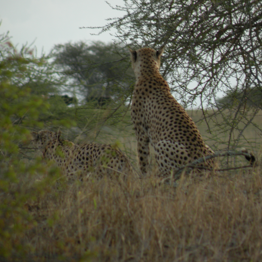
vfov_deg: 2.8
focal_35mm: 634
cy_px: 128
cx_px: 134
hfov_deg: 2.8
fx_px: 5429
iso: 64
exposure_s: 1/35.3
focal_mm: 84.2
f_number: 4.5
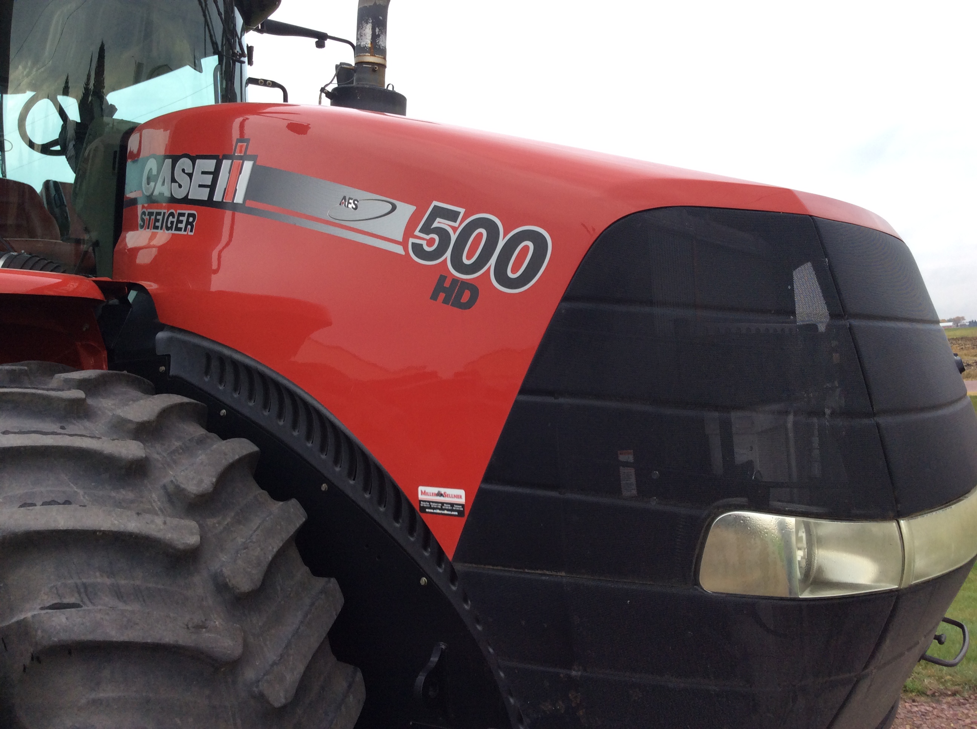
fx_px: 902
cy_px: 364
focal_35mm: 32
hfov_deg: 56.9
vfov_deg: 44.1
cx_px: 488
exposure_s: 1/381
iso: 32
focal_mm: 3.3
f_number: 2.4
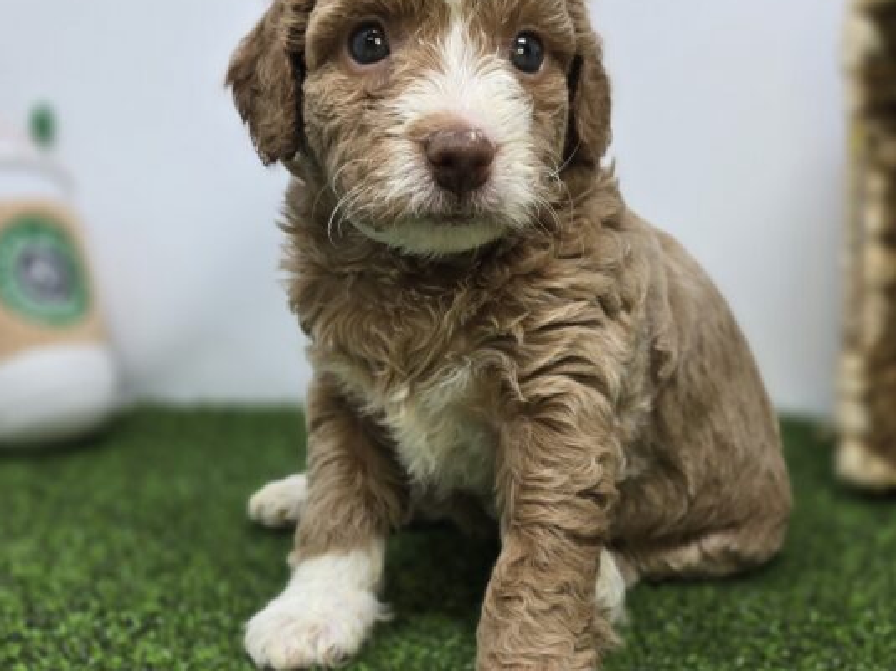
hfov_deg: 42.9
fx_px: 1139
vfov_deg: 32.9
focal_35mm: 44
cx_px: 469
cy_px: 351
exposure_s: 1/120
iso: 50
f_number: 1.7
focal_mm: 6.3
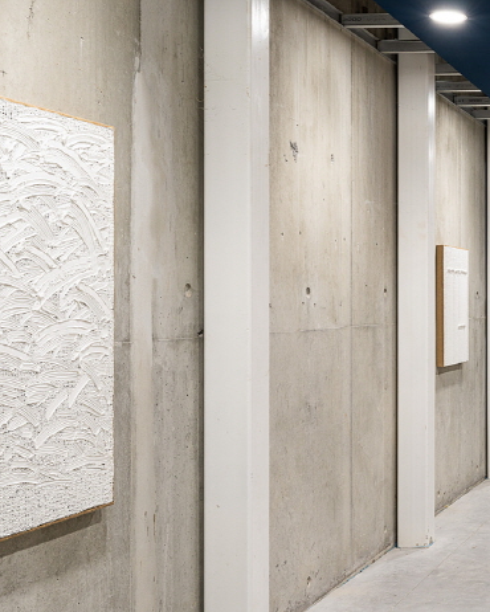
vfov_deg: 34.1
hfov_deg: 27.5
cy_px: 308
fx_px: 996
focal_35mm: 55
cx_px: 170
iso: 100
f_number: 11
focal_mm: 38.7
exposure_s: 1
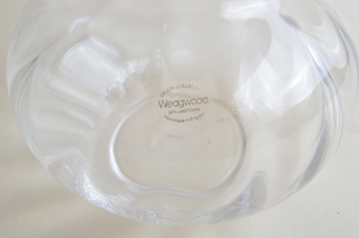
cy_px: 119
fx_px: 508
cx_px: 180
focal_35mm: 51
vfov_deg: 26.4
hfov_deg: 38.9
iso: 100
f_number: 8
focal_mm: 34
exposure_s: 1/20
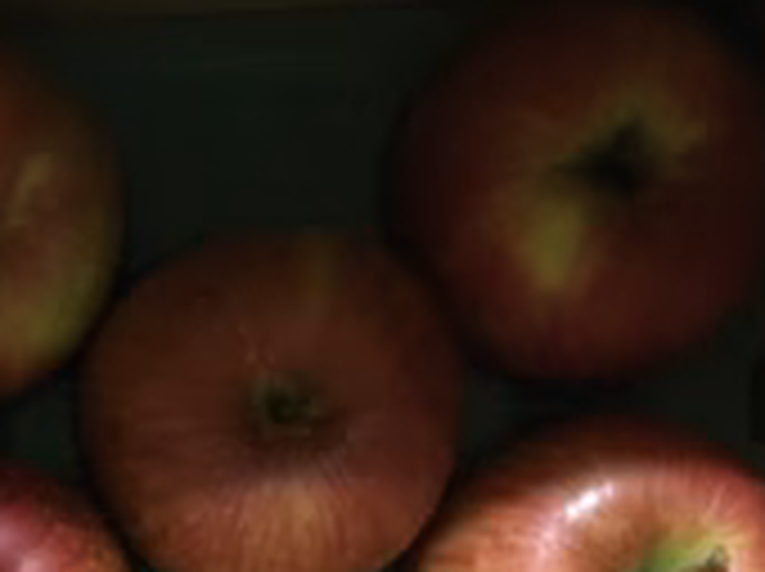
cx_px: -50
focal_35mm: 73
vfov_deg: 19.4
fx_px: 1611
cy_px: 613
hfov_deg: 25.1
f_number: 2.4
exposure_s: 1/15
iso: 500
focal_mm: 3.3
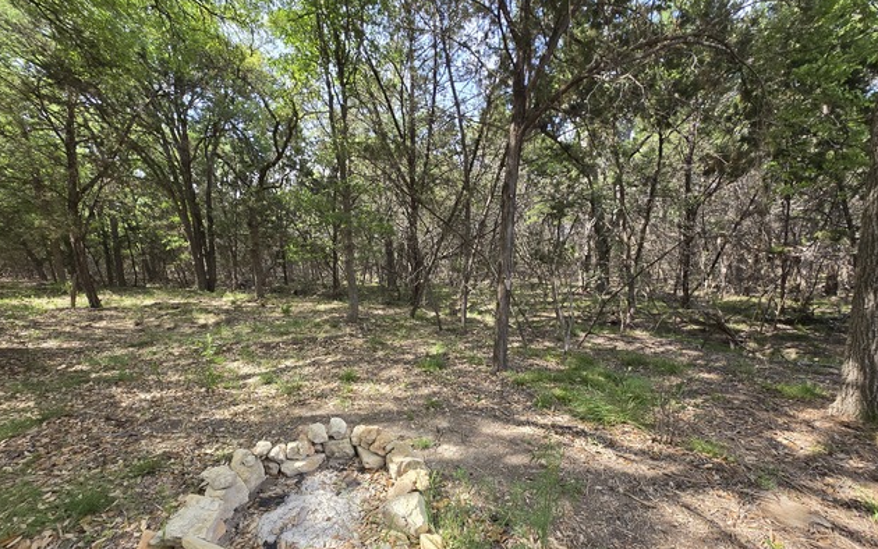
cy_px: 316
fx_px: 335
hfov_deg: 105.3
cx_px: 436
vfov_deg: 78.1
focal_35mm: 14
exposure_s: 1/174
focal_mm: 1.7
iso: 25
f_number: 2.2
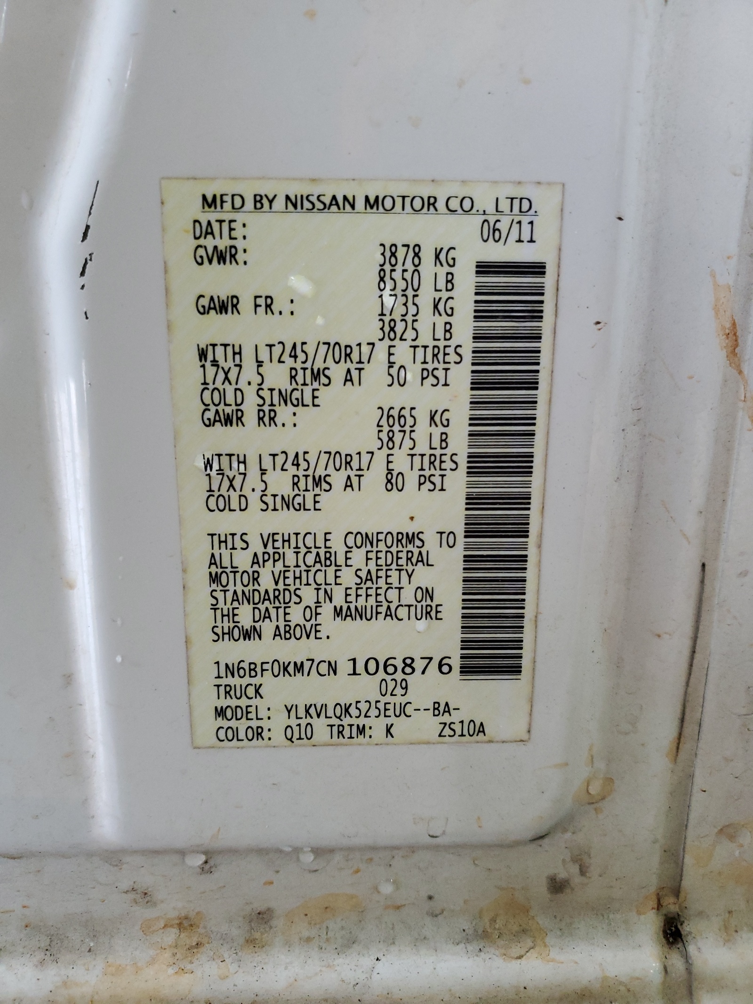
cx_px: 376
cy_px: 502
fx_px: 754
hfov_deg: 53.1
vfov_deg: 67.3
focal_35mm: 26
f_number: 1.5
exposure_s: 1/60.2
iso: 276
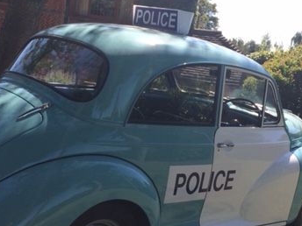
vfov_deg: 26.9
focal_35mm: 54
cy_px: 149
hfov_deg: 35.5
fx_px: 471
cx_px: 132
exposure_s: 1/1109
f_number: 2.2
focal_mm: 4.15
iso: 32
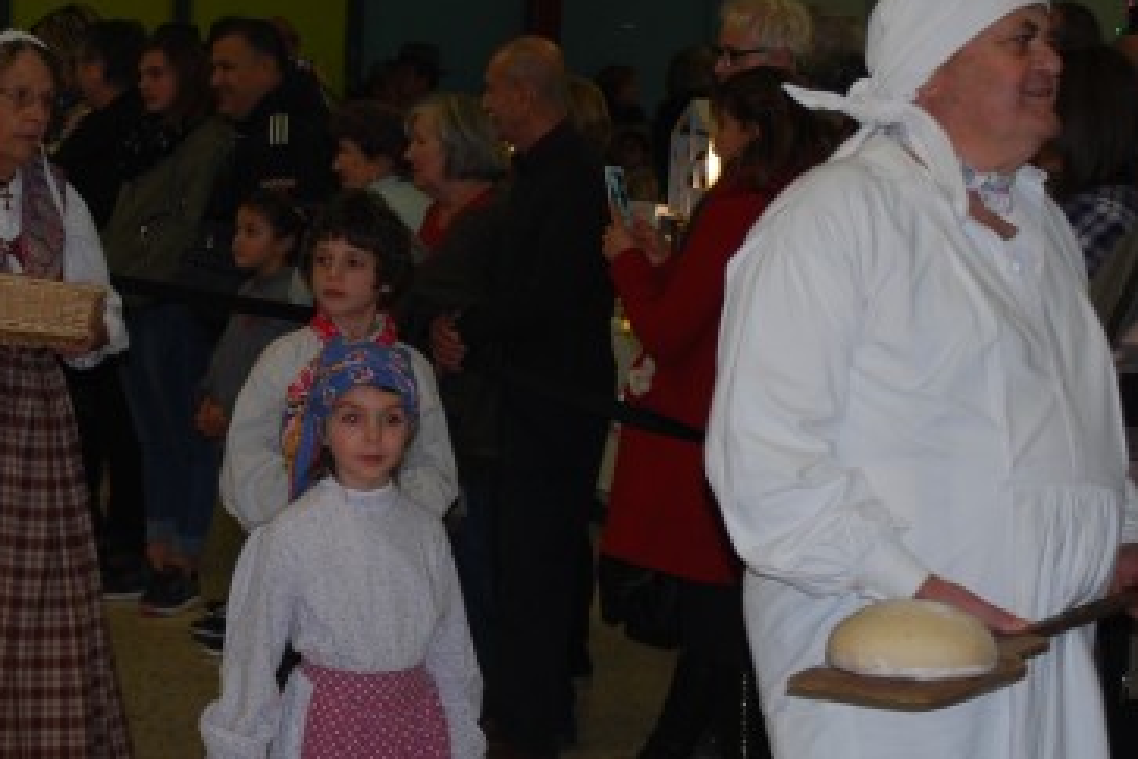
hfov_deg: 19.2
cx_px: 414
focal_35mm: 106
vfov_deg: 12.9
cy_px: 387
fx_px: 3351
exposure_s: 1/60
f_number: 5.3
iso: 200
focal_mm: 40
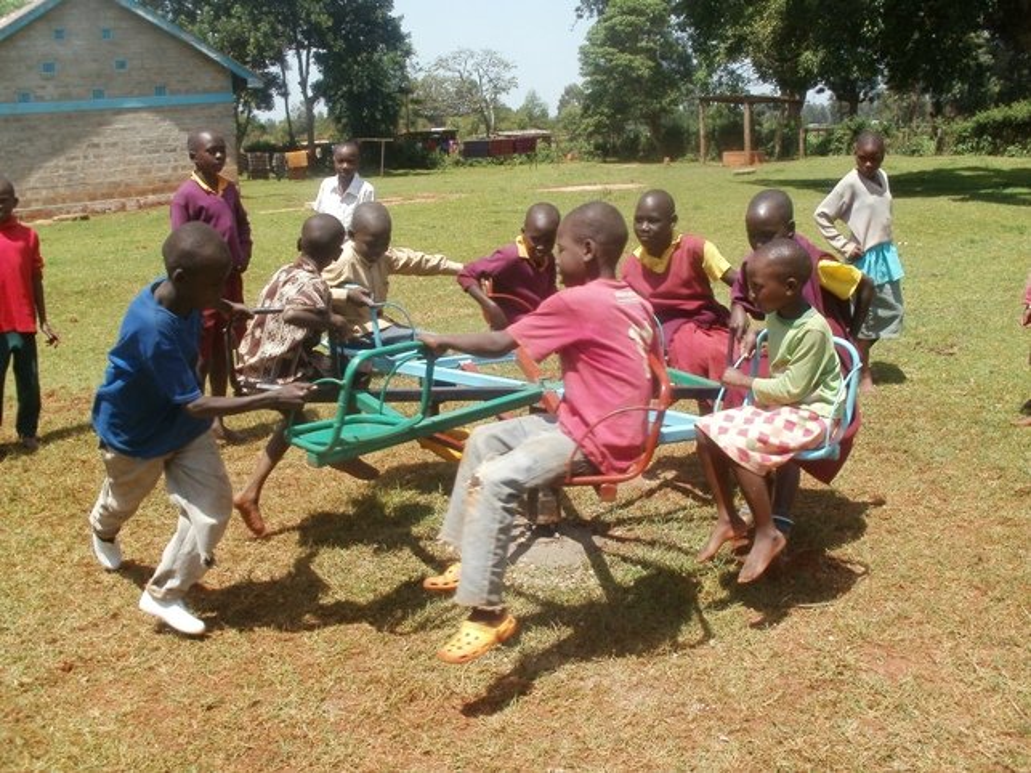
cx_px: 516
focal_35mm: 36
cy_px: 386
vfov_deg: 39.6
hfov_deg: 51.4
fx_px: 1072
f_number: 5.6
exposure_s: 1/250
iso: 100
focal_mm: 6.3
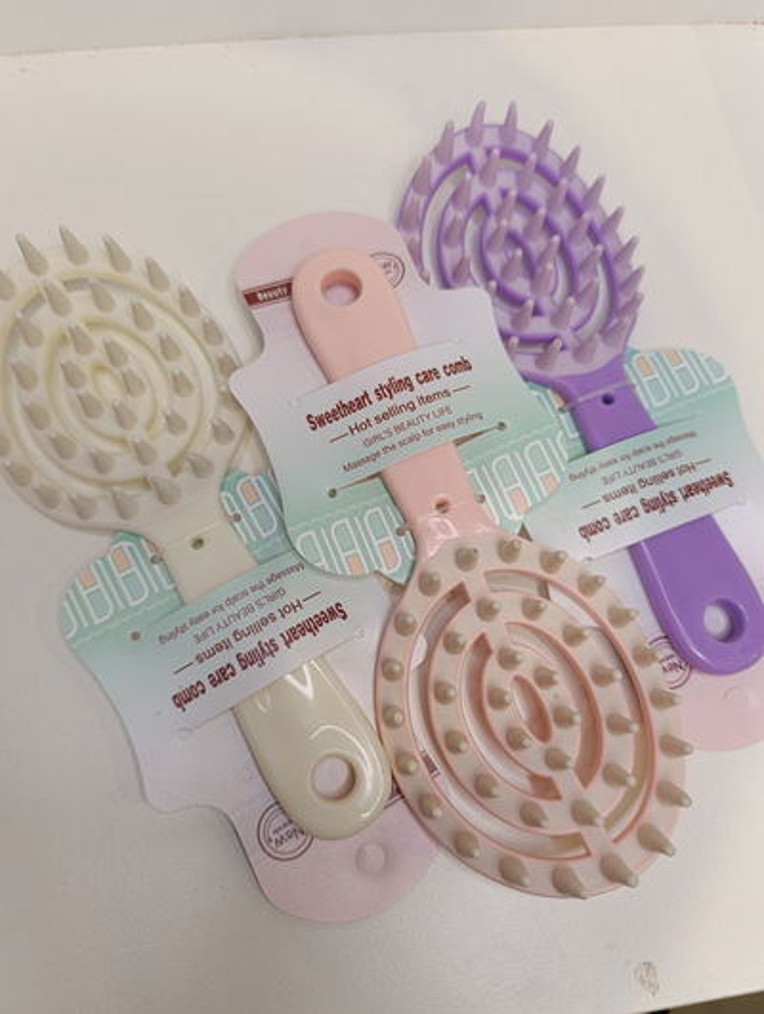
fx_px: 675
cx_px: 382
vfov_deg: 73.8
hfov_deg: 59.0
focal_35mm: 23
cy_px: 507
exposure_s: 1/100
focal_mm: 6.14
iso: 320
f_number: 1.6
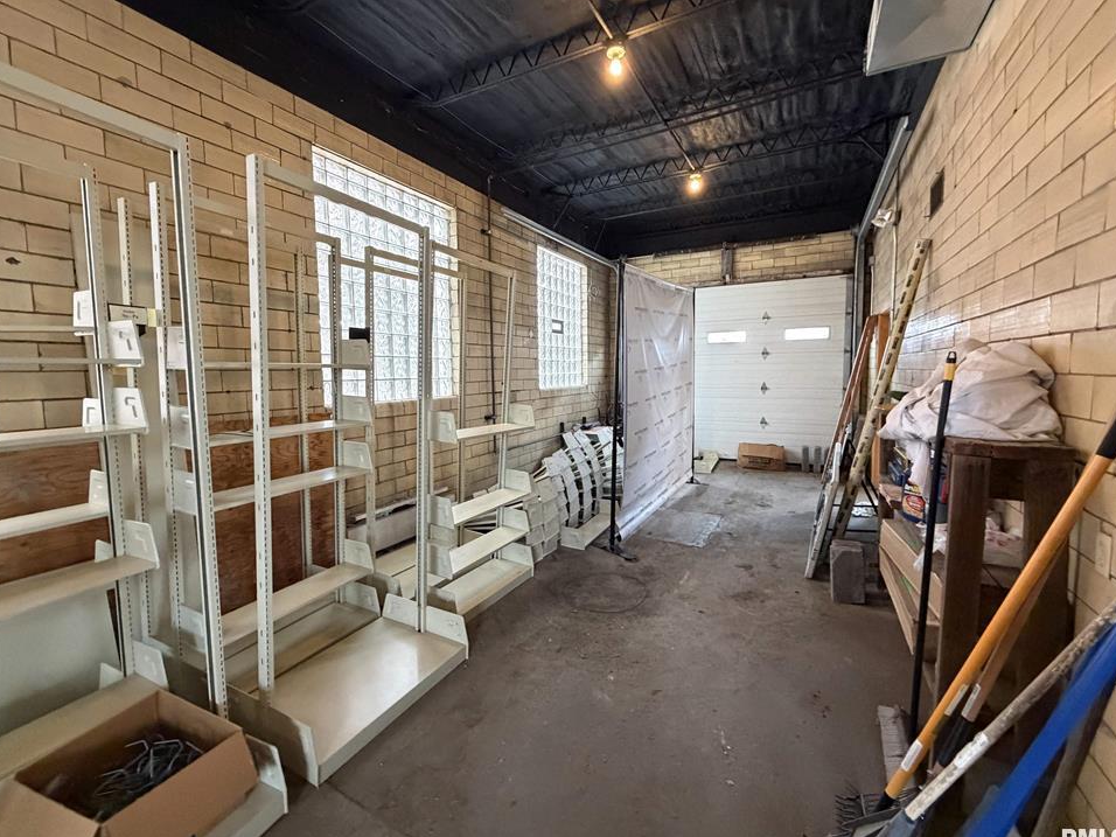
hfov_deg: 98.2
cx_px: 552
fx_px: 484
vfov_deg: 81.7
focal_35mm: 15
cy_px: 410
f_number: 2.2
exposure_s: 1/60
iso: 800
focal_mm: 2.22
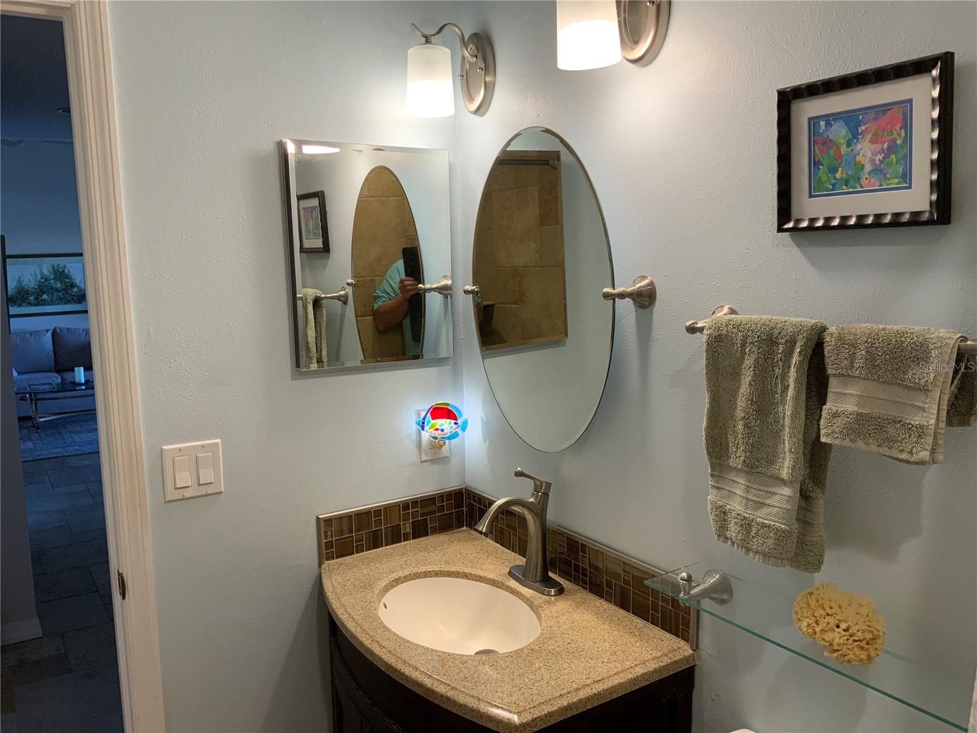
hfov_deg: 61.7
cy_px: 366
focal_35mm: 29
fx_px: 818
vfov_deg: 48.2
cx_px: 488
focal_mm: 3
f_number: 1.8
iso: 40
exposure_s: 1/60
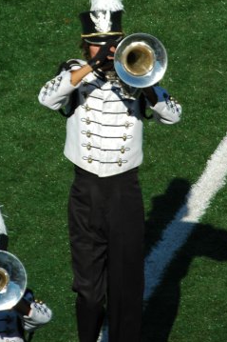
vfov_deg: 2.1
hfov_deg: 1.4
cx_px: 73
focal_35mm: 1002
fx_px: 9486
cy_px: 68
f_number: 5.6
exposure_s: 1/1000
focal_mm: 400
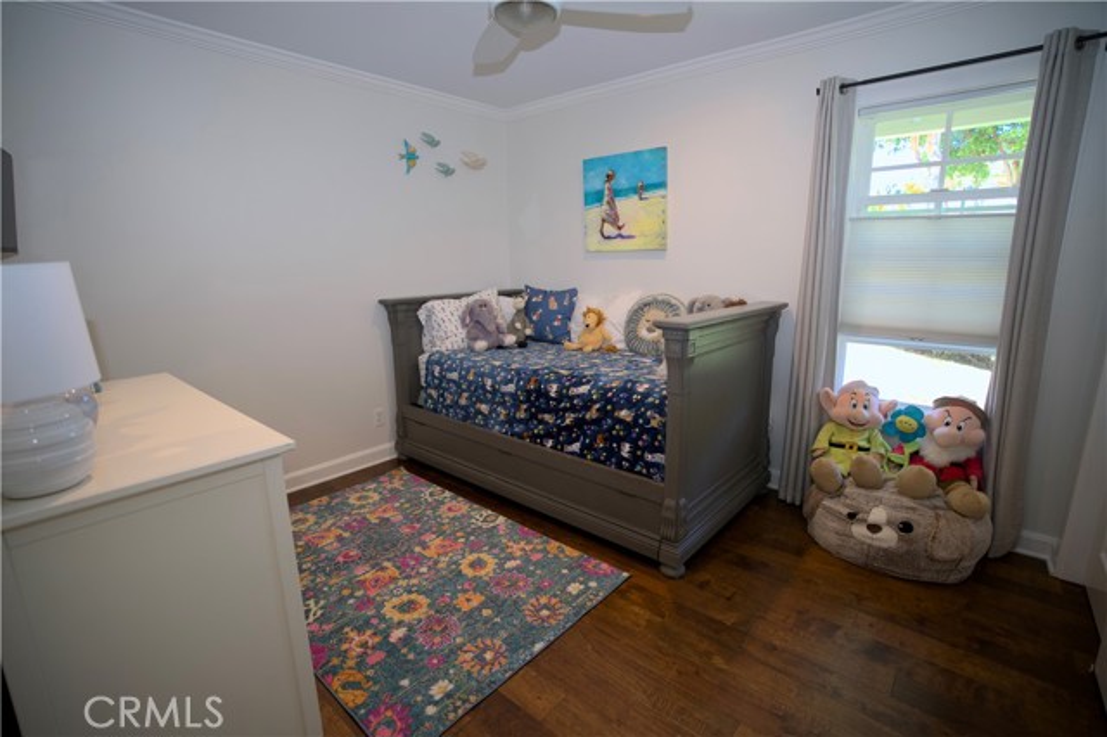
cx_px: 554
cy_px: 368
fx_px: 492
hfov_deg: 96.8
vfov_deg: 73.7
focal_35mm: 16
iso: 800
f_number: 2.8
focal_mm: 16
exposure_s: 1/125
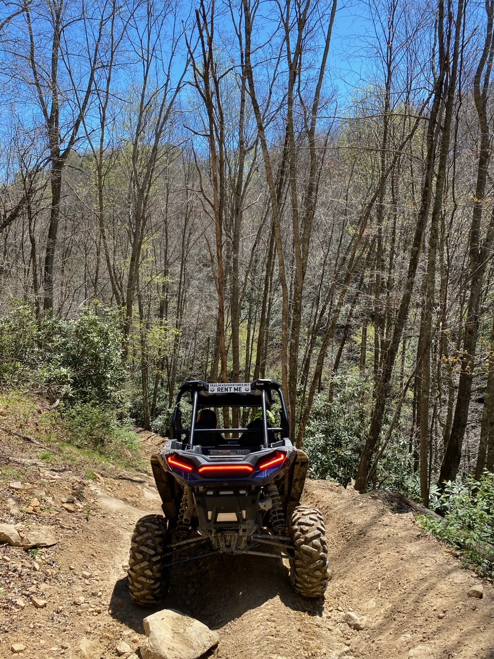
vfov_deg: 67.3
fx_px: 495
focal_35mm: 26
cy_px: 330
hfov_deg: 53.1
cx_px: 247
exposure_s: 1/981
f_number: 1.8
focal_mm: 4.25
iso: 32
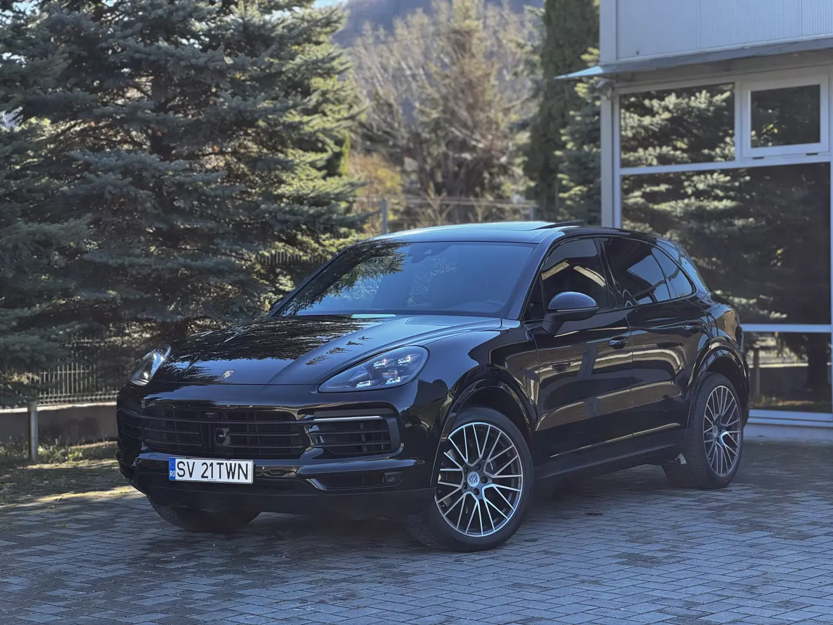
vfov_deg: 19.1
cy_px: 312
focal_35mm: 77
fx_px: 1853
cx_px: 416
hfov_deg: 25.3
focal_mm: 9
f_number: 2.8
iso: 25
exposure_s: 1/152
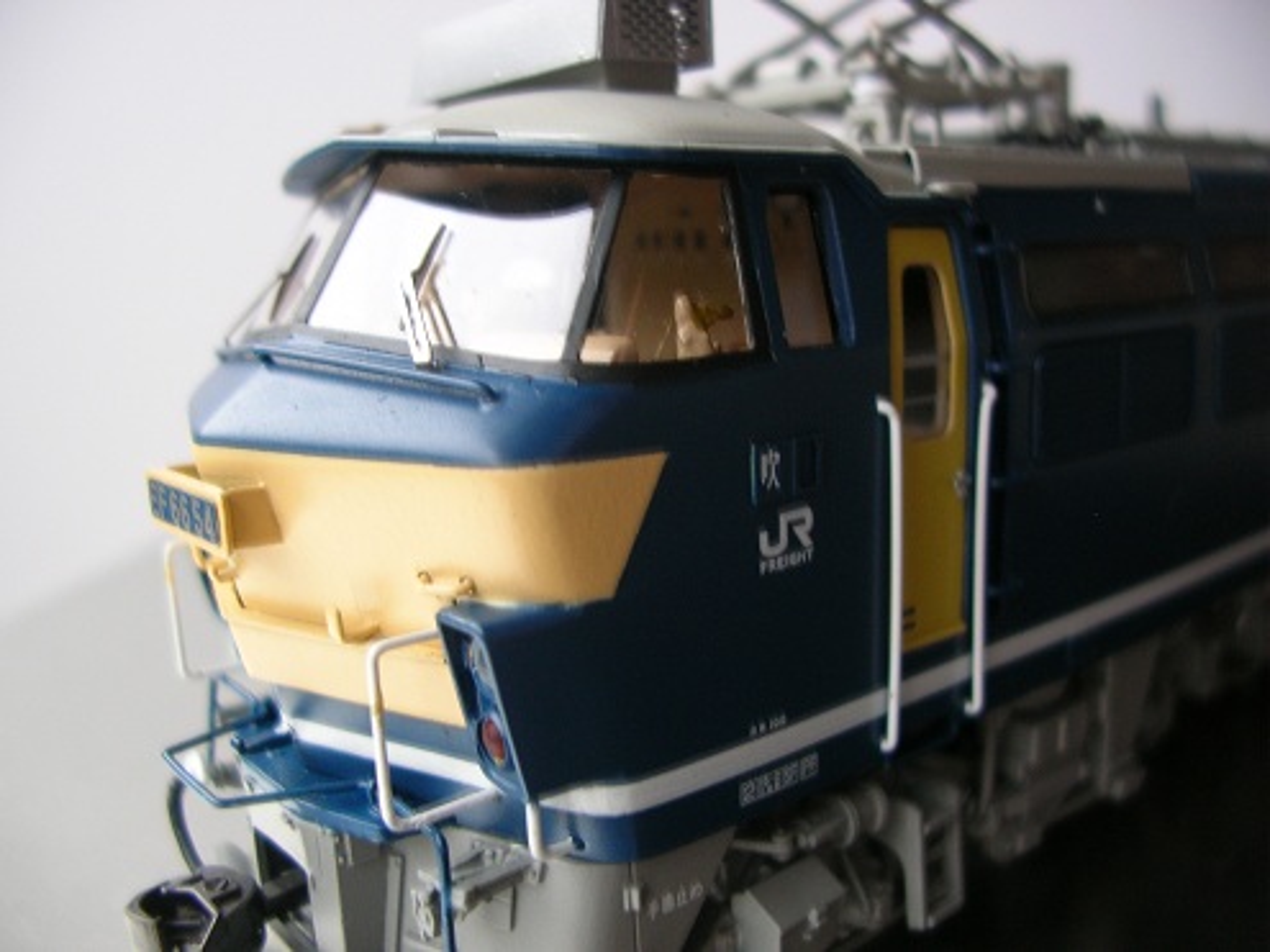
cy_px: 476
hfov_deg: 52.6
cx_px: 635
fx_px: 1284
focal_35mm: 35
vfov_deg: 40.7
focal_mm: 5.8
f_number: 2.8
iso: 50
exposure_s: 1/7.8
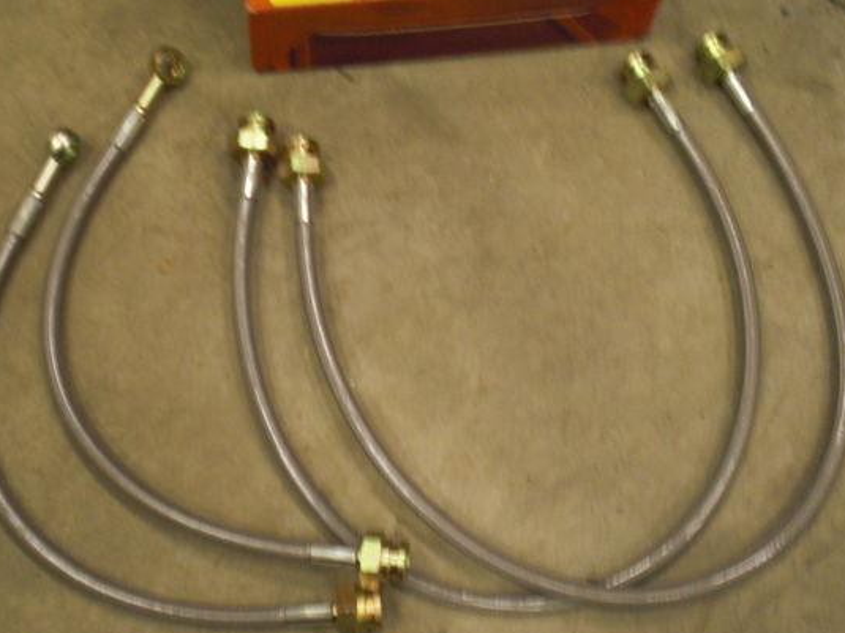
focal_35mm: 61
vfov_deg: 24.0
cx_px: 376
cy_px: 303
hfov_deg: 31.7
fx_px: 1489
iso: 200
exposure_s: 1/15
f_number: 3.6
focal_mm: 8.44
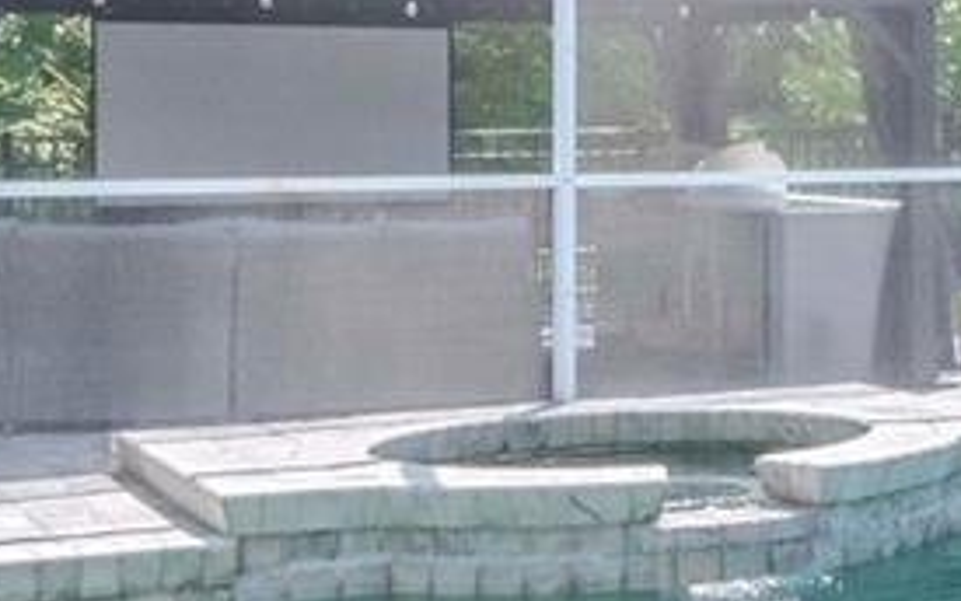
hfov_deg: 19.3
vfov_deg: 14.6
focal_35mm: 89
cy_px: 122
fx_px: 2331
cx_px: 1566
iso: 500
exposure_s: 1/500
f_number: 7.1
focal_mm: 10
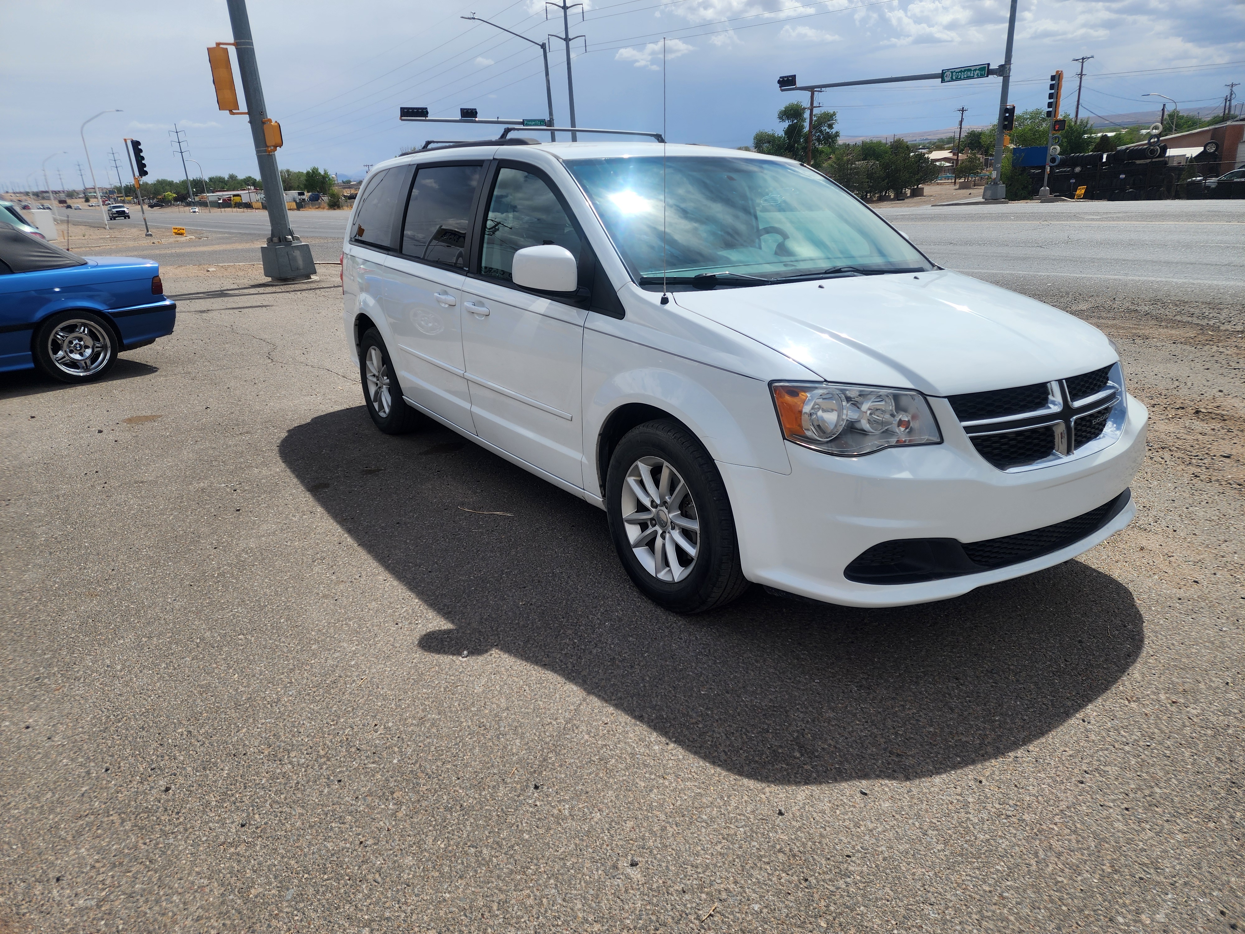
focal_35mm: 23
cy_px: 467
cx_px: 622
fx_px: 827
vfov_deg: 58.9
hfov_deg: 73.9
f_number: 1.8
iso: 12
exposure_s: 1/1819
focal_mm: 6.4
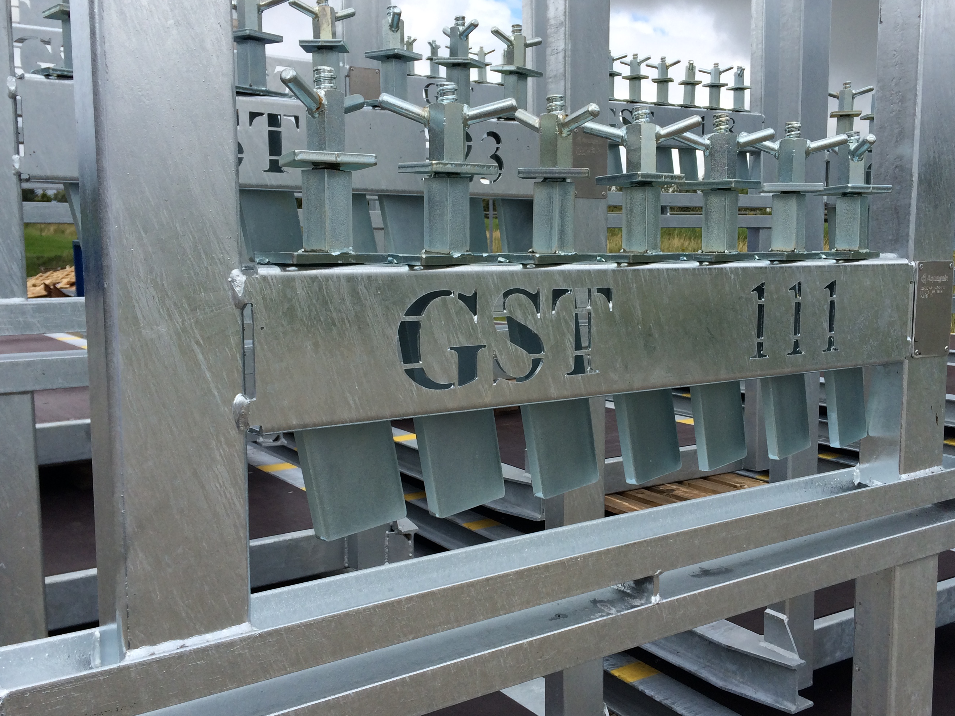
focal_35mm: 36
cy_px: 364
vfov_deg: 39.7
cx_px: 519
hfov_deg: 51.3
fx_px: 993
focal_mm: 4.15
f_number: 2.2
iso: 32
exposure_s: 1/1786
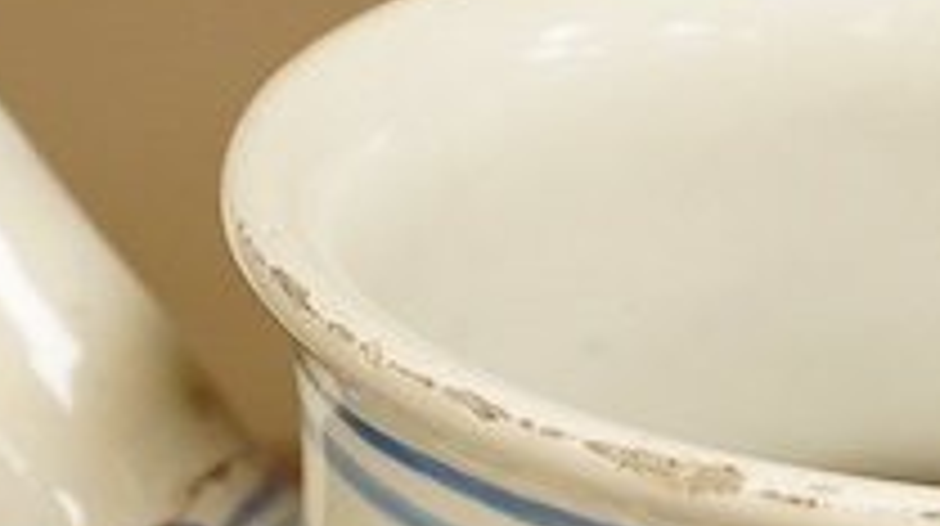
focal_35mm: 254
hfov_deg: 8.5
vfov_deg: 4.7
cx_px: 895
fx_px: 6324
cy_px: 1027
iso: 2000
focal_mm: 30
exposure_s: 1/125
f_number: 9
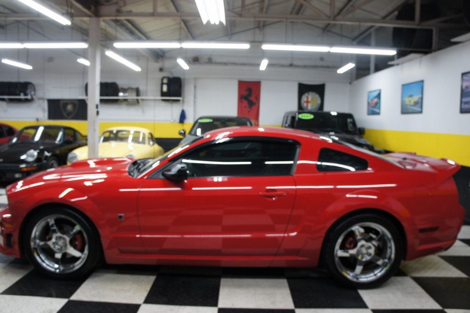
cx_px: 235
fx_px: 352
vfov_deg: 47.9
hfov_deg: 67.4
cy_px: 156
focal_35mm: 27
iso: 250
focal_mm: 18
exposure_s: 1/30
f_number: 3.5
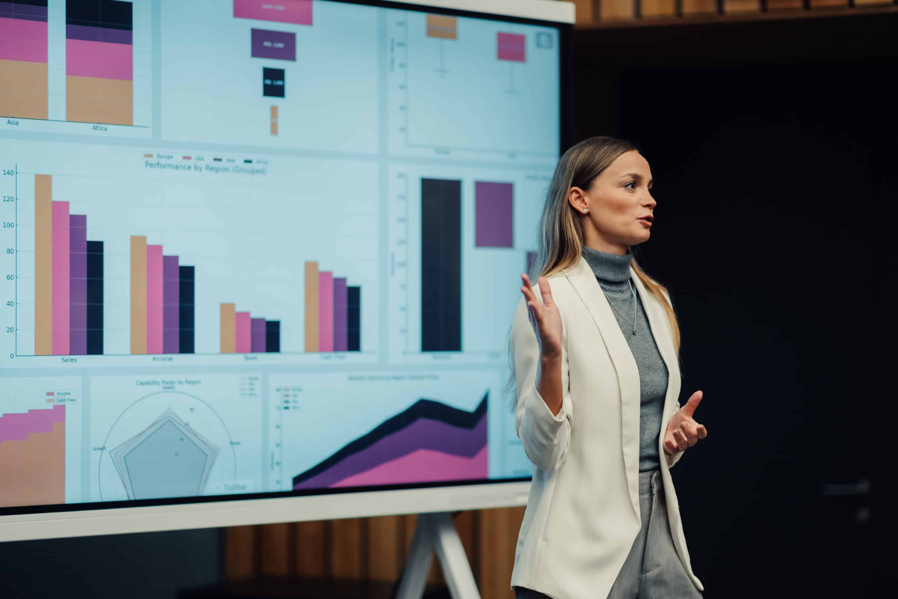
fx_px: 2120
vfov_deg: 16.1
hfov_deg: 23.9
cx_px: 449
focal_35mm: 85
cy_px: 300
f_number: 1.4
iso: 500
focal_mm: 85
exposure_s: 1/500
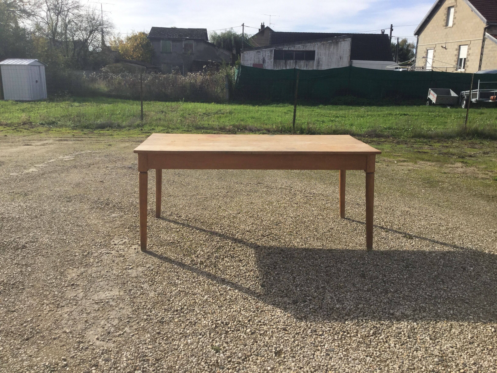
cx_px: 248
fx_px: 445
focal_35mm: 31
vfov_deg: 45.4
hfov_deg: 58.4
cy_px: 186
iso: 25
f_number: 2.4
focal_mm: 3.3
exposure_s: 1/1031
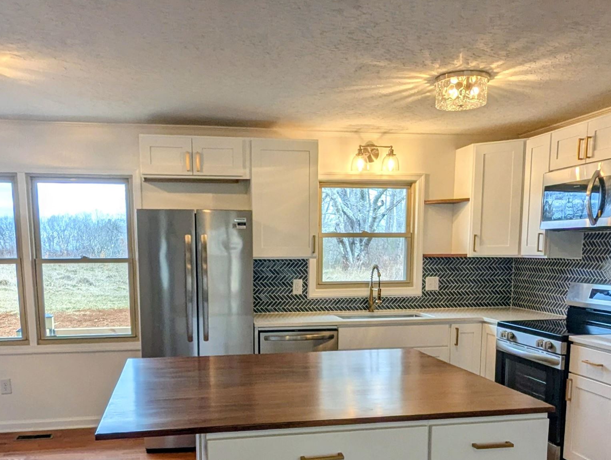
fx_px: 566
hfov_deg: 56.7
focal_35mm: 32
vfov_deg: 43.1
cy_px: 337
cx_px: 292
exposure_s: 1/120
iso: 67
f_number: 2.2
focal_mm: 2.35
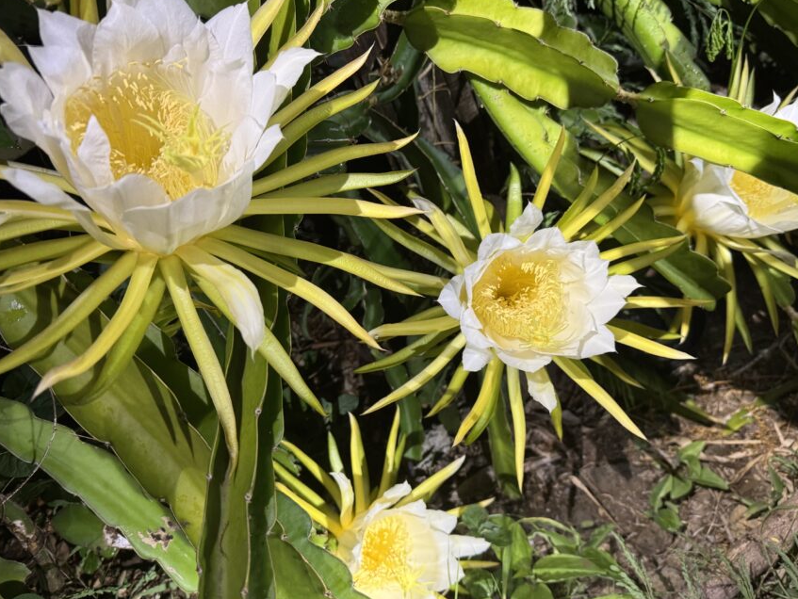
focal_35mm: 29
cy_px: 291
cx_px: 414
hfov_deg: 61.6
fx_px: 669
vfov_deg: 48.3
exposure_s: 1/60
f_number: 1.78
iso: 250
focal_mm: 6.76
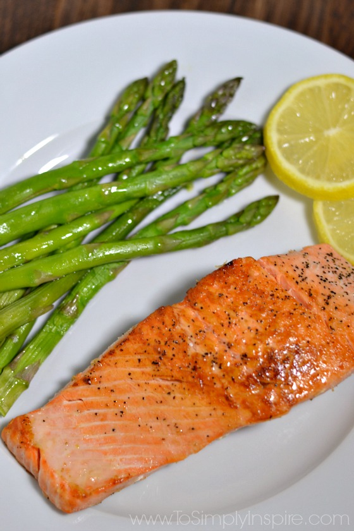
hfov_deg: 18.2
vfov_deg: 27.0
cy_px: 266
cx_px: 177
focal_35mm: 75
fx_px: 1106
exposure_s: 1/60
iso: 400
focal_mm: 50
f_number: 2.8
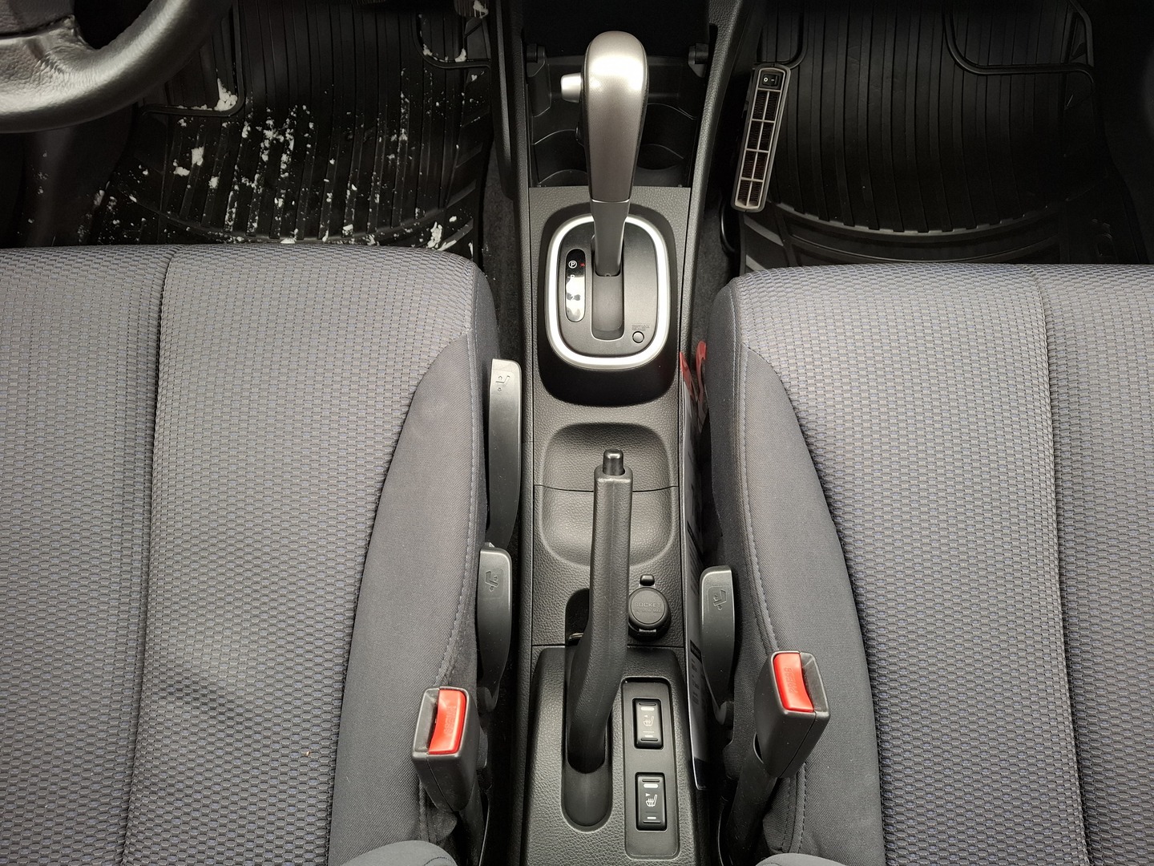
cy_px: 433
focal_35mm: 23
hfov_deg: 73.9
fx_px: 767
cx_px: 577
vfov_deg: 58.9
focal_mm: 5.54
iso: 320
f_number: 1.8
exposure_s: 1/30
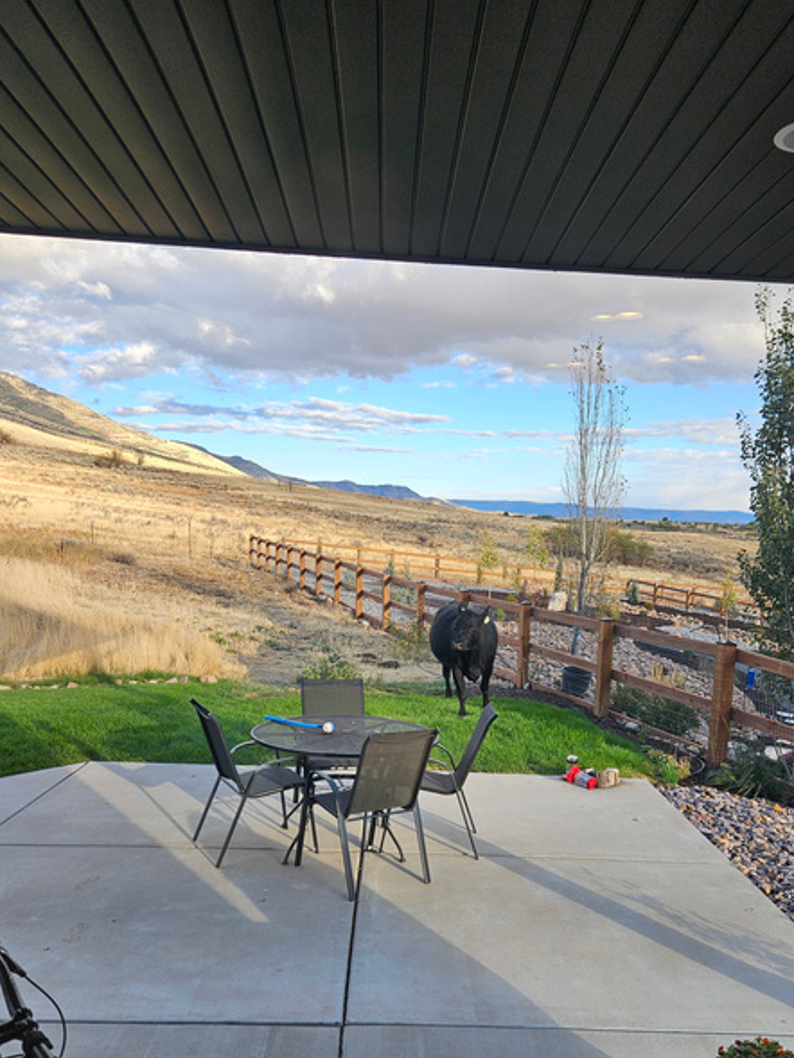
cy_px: 648
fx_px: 917
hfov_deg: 46.7
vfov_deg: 59.3
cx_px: 447
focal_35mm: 30
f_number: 1.8
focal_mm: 5.4
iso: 25
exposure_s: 1/310
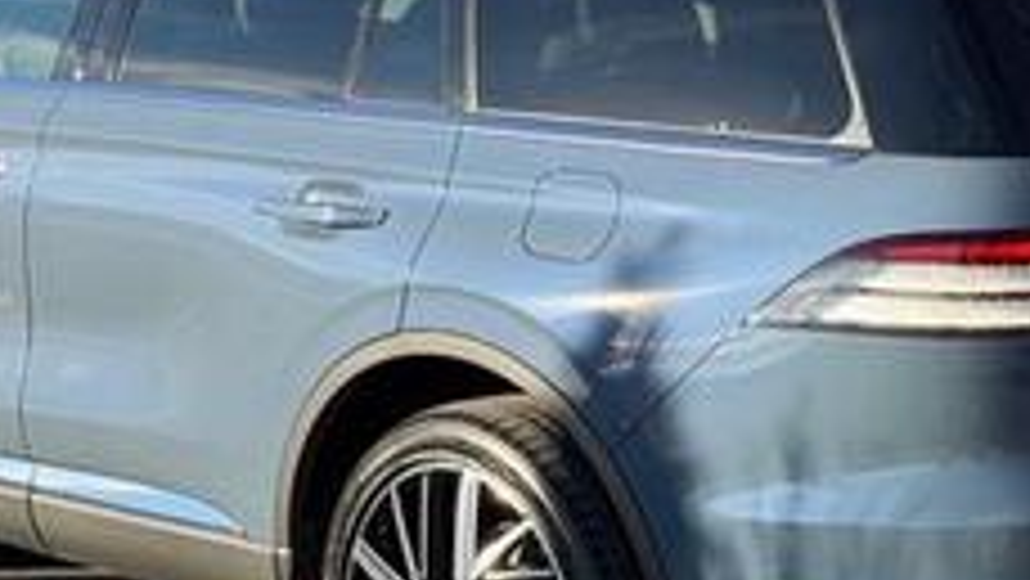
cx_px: 589
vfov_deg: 10.6
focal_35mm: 115
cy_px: 283
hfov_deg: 18.6
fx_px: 3142
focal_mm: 6.76
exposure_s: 1/1838
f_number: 1.78
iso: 80
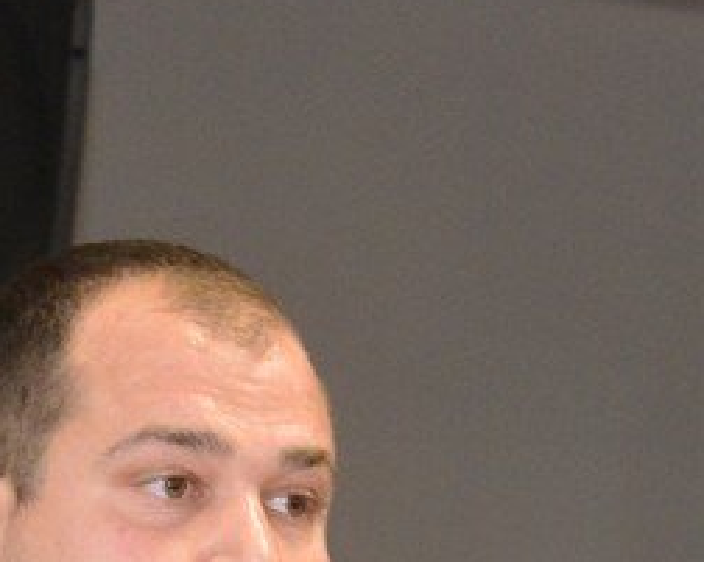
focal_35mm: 288
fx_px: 5994
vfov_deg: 5.3
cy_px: 744
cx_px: 140
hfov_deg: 6.7
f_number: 8
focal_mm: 92
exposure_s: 1/60
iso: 6400
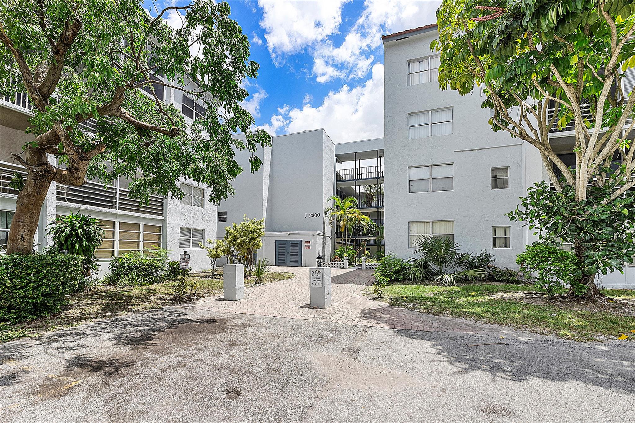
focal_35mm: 15
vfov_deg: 77.3
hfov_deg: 100.4
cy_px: 212
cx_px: 318
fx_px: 265
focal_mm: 10
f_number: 8
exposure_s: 1/640
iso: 200
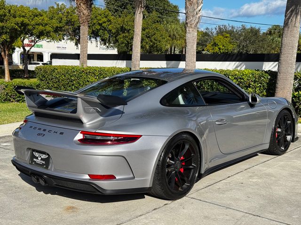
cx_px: 150
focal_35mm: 48
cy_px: 112
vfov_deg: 30.3
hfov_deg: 39.7
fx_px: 417
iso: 64
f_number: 1.78
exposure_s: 1/2959
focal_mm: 6.76
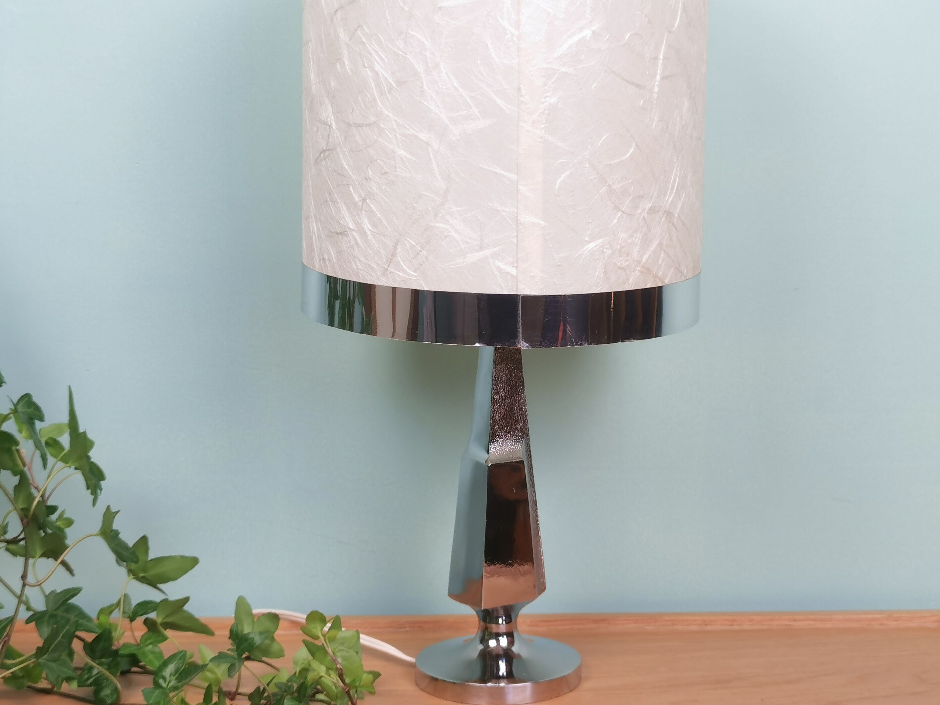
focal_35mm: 72
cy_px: 298
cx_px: 429
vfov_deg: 20.4
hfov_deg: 27.0
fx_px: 1955
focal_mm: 5.58
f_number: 1.8
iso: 64
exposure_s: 1/100
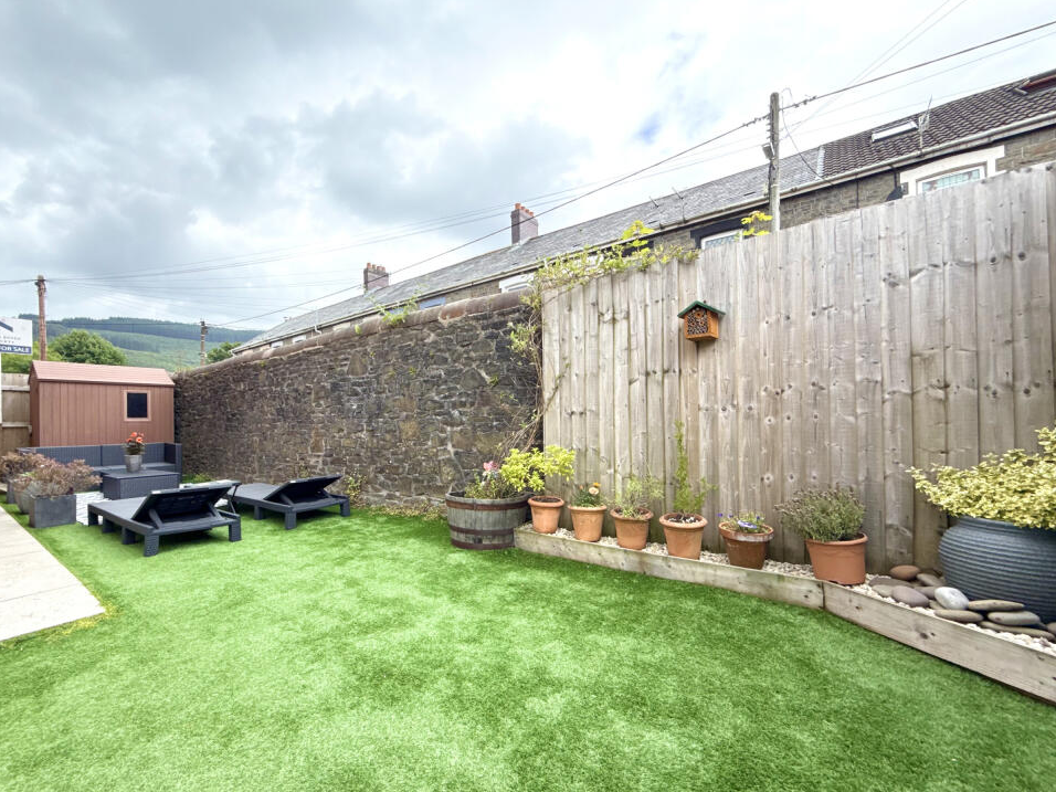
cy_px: 421
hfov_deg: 98.0
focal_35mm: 15
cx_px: 492
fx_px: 458
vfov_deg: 81.7
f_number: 2.2
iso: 64
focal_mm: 2.22
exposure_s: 1/300
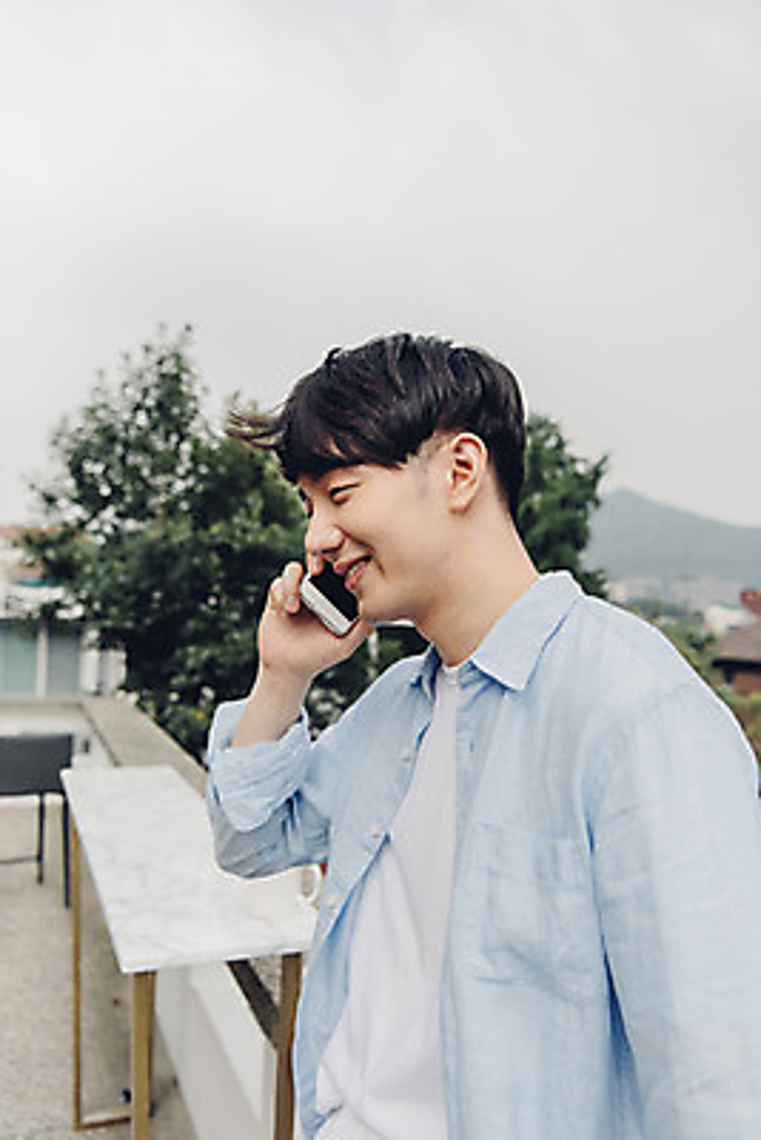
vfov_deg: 60.3
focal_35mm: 31
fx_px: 982
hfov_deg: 42.4
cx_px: 380
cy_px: 570
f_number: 3.5
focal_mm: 31
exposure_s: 1/5000
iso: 400
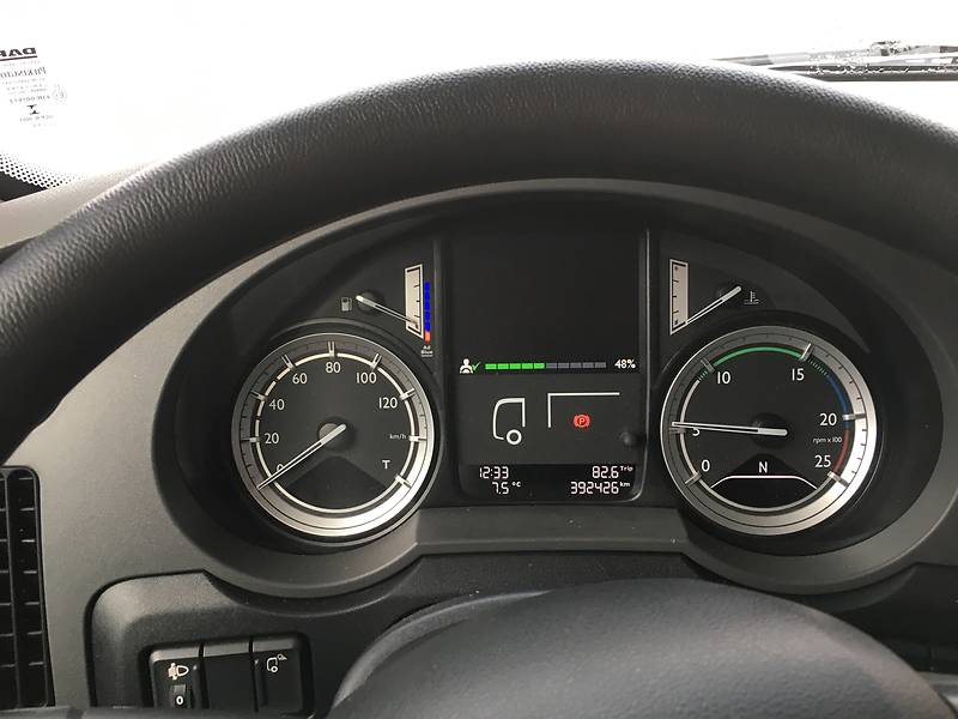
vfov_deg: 48.2
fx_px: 803
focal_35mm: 29
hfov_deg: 61.7
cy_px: 360
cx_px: 479
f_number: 2.2
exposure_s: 1/33
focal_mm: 4.2
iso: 25
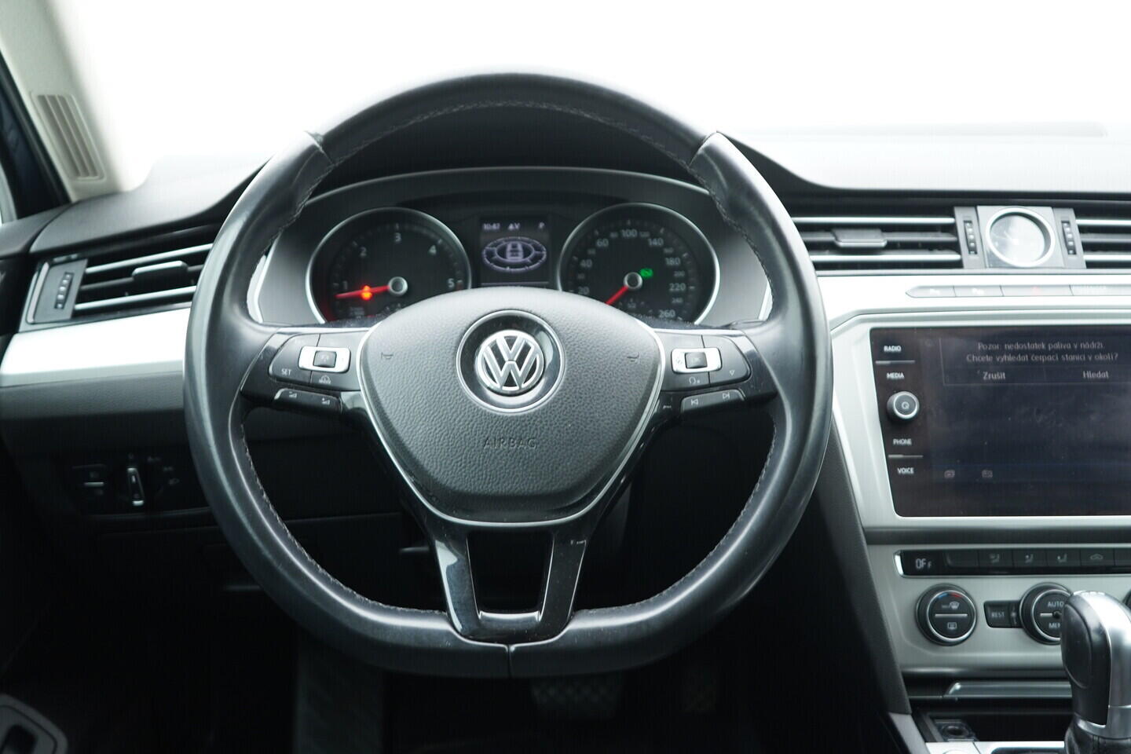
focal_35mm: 36
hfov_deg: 53.1
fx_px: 1131
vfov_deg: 36.9
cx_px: 566
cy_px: 377
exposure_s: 1/40
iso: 400
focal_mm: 24
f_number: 2.8
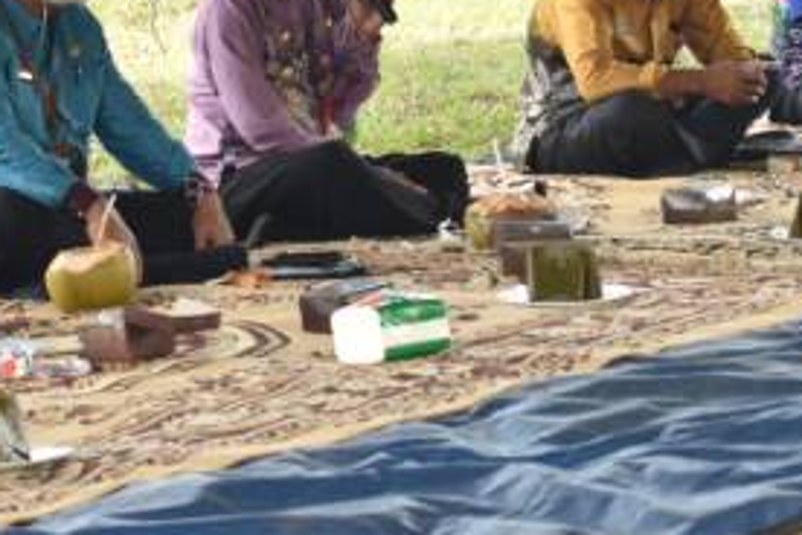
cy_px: -28
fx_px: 4258
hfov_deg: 10.8
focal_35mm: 191
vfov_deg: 7.2
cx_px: 334
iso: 200
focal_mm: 55
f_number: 5.6
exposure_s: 1/100
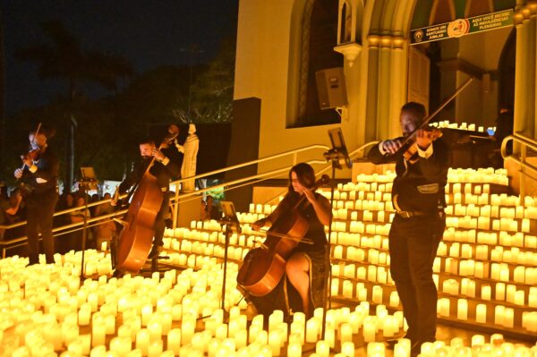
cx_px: 268
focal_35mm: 36
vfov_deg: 36.8
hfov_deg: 53.2
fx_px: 537
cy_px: 178
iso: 20000
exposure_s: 1/200
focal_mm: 36
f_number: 2.8
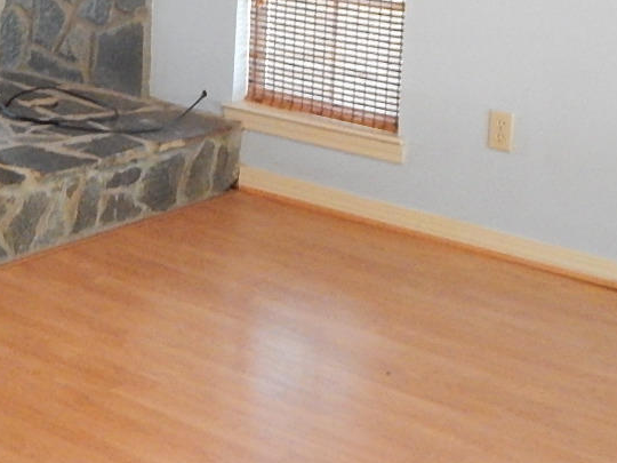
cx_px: -61
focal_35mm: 83
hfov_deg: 22.3
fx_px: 1479
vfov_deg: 16.9
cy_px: -120
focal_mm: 5.1
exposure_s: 1/15
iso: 720
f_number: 3.2
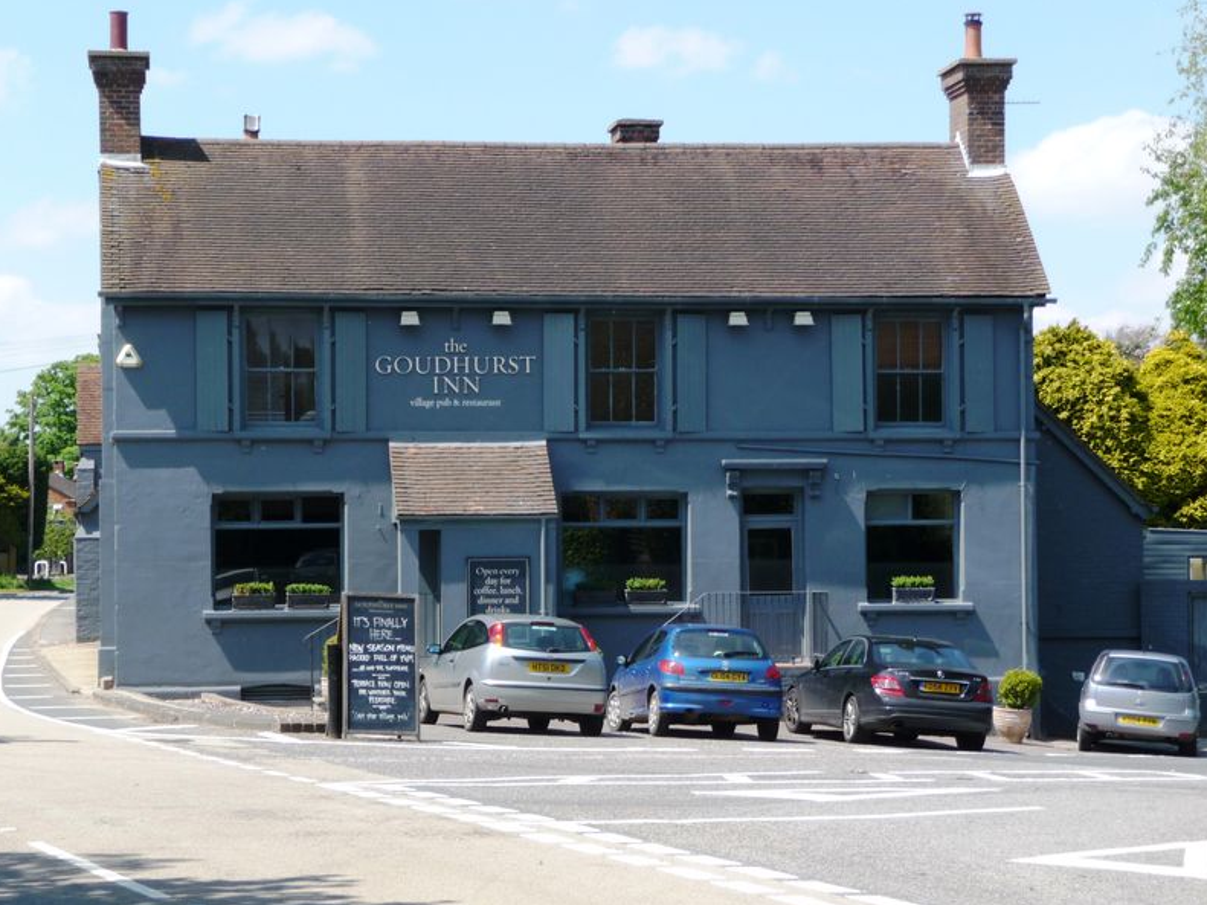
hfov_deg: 21.8
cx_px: 603
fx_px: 3138
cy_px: 452
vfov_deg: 16.4
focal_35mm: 90
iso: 100
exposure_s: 1/320
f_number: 4.7
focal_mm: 15.2
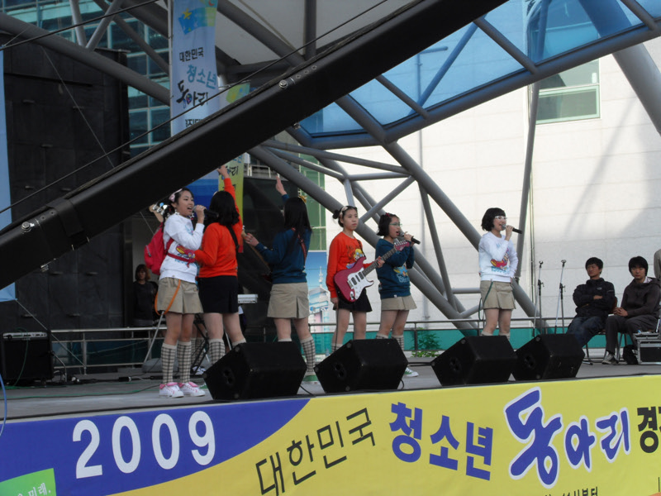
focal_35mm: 102
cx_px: 330
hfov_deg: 19.3
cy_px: 248
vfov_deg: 14.5
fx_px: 1948
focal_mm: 21.6
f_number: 5.7
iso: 100
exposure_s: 1/180
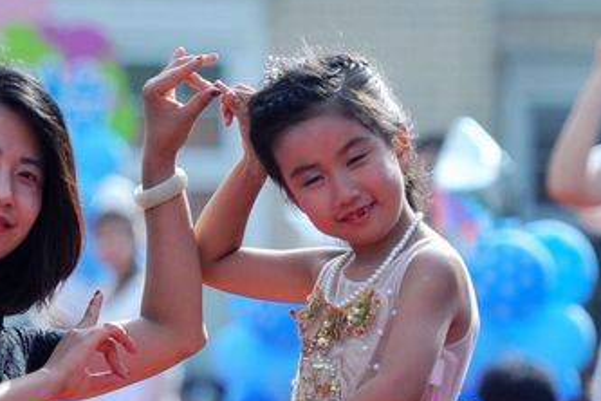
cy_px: 478
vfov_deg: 3.6
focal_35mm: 377
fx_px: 6293
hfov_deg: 5.5
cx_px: 206
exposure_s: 1/1600
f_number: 3.2
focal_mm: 122
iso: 200
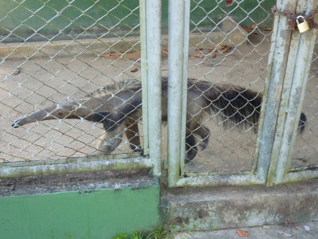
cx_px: 159
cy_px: 120
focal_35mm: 42
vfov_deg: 34.3
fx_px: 386
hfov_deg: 44.8
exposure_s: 1/60
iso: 200
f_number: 3.7
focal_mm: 6.9
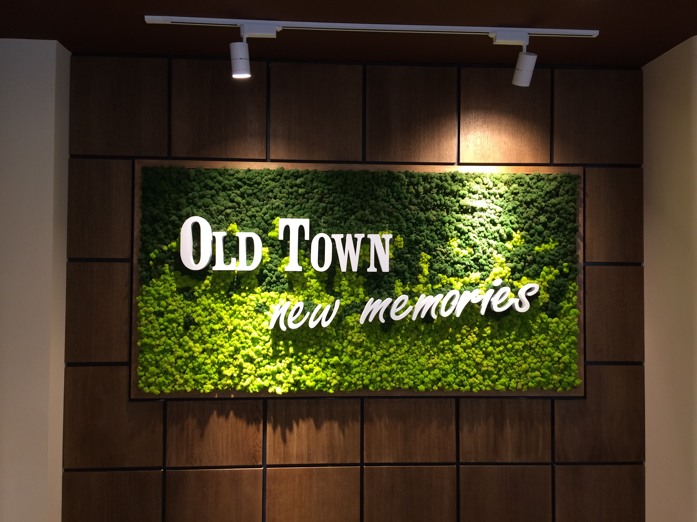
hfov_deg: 61.7
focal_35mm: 29
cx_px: 348
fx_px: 584
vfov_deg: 48.2
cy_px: 261
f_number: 2.2
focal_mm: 4.15
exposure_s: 1/33
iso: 100
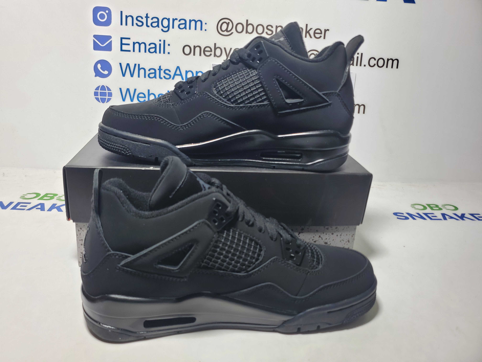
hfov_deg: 67.3
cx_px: 241
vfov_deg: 53.1
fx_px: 362
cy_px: 181
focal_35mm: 26
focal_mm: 4.3
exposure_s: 1/267
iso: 50
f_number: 1.5
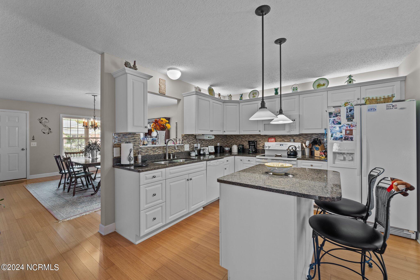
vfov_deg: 81.2
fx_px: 163
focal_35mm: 14
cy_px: 140
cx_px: 210
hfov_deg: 104.3
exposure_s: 1/2
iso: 400
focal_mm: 14
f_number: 8
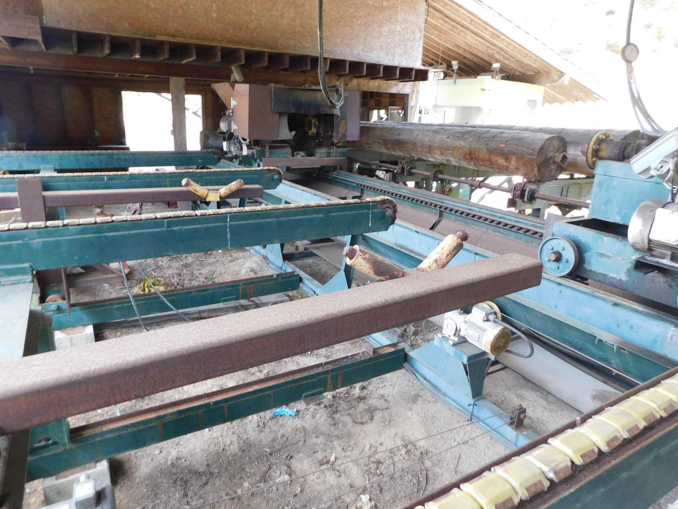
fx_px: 450
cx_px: 339
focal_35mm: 23
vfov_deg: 58.9
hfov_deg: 73.9
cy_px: 254
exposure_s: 1/30
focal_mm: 4
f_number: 3
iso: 125
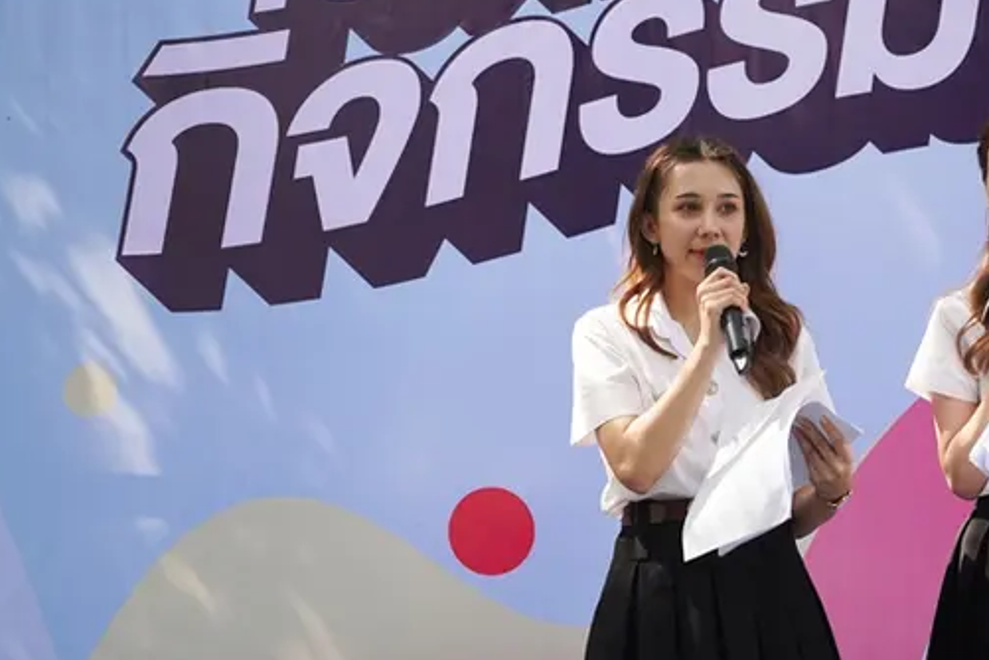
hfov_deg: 9.0
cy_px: 233
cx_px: 705
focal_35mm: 229
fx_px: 6291
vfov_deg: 6.0
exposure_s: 1/160
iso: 160
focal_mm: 147
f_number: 4
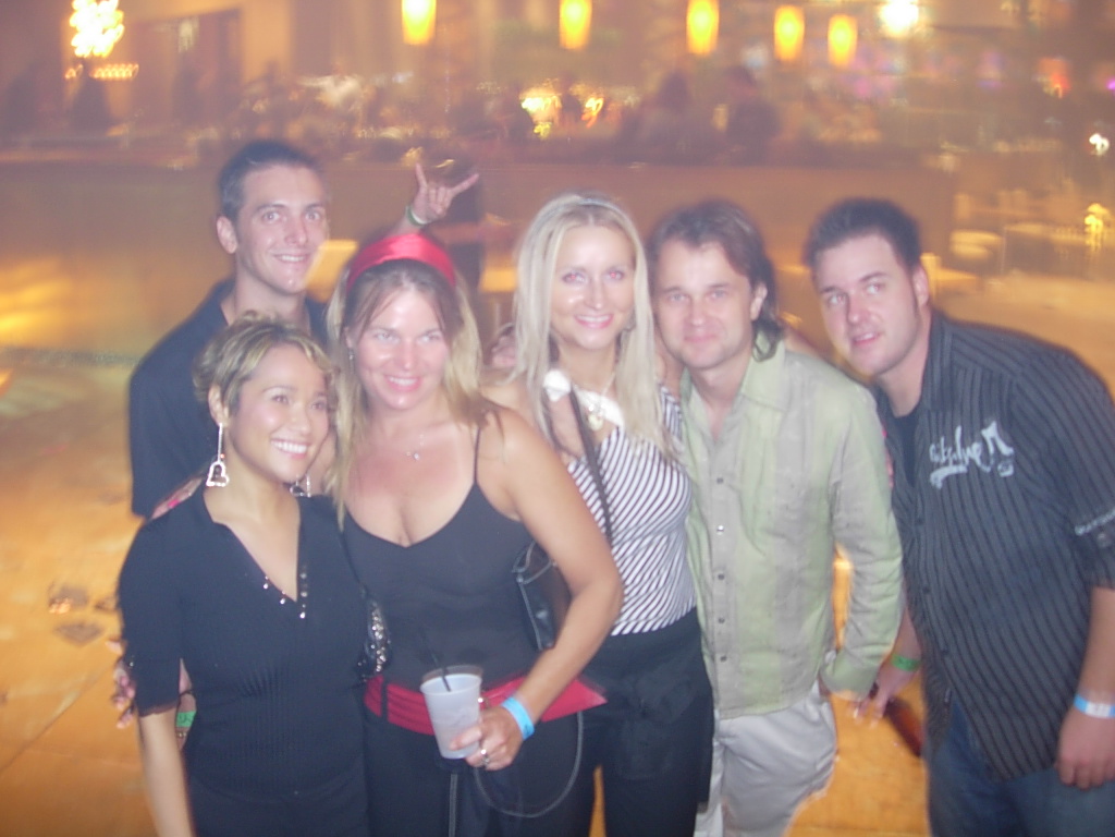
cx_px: 558
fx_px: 1224
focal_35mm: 38
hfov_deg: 49.0
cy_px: 418
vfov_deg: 37.7
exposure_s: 1/2.3
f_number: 2.8
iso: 79
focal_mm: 7.8
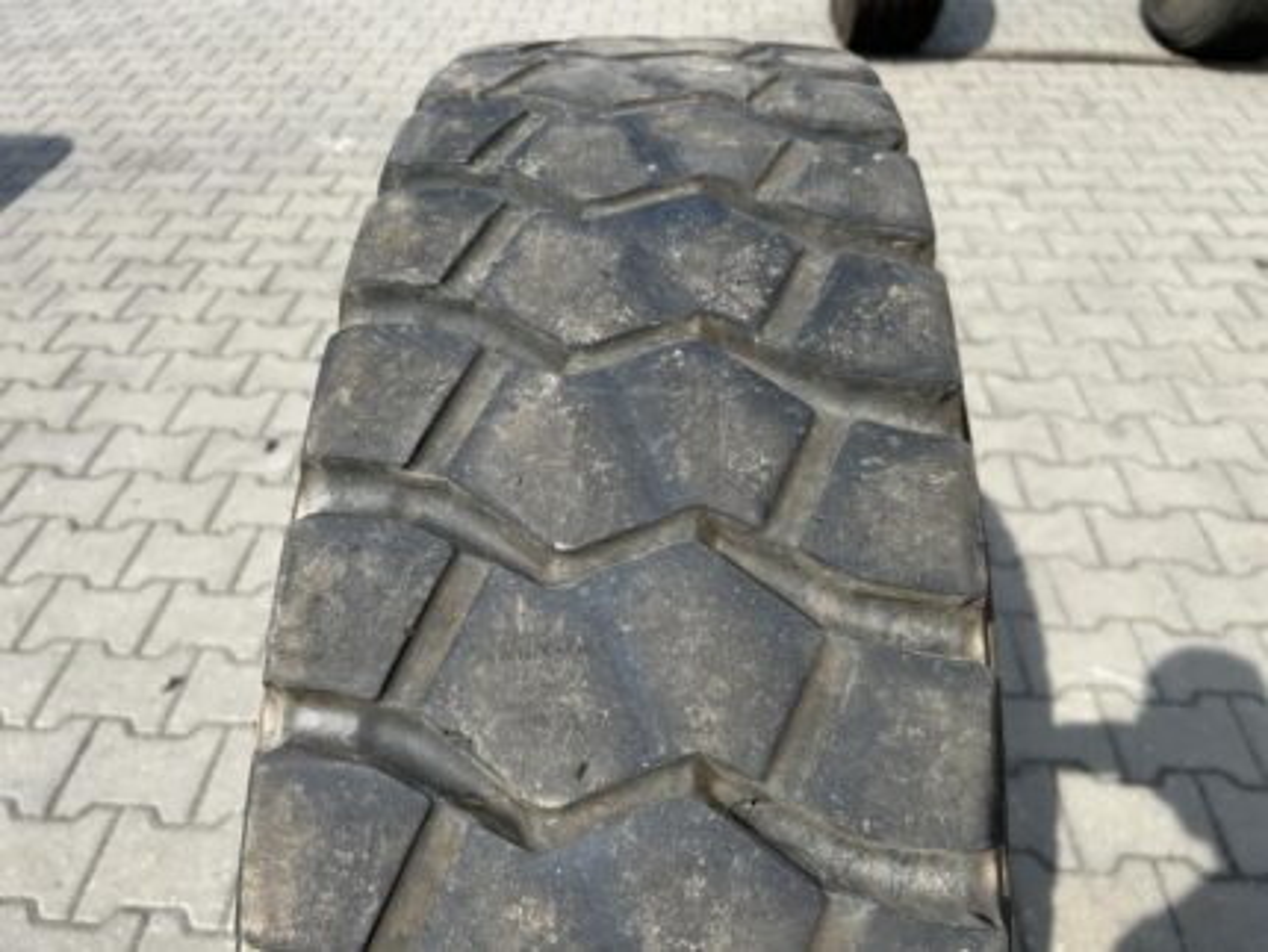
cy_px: 476
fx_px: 953
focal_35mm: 26
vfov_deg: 53.1
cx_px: 634
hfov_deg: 67.3
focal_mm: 5.7
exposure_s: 1/2404
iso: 50
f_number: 1.5
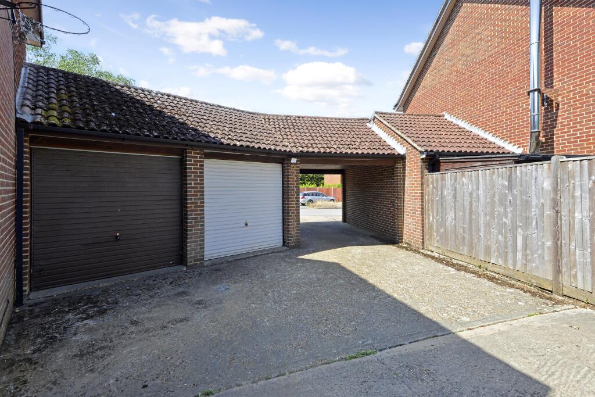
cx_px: 298
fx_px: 264
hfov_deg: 96.7
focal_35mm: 16
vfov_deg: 73.8
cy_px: 198
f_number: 14
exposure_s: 1/80
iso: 400
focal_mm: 16
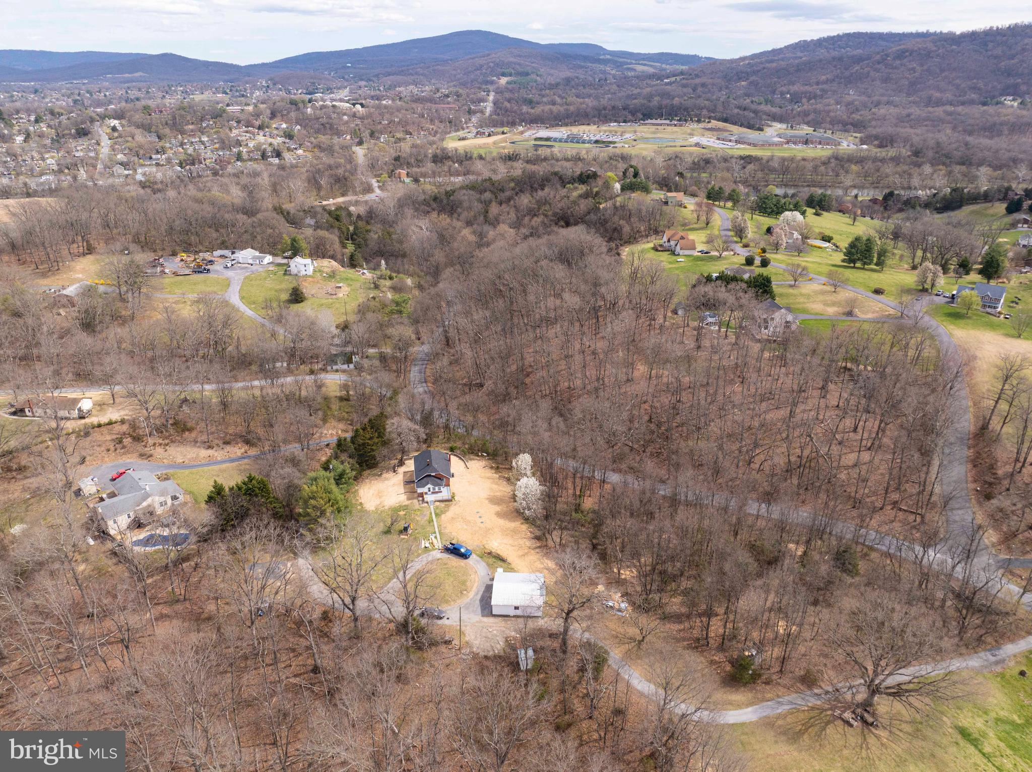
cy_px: 386
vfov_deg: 56.8
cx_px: 516
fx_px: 715
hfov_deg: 71.6
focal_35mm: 24
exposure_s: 1/160
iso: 130
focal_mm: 12.29
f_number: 2.8
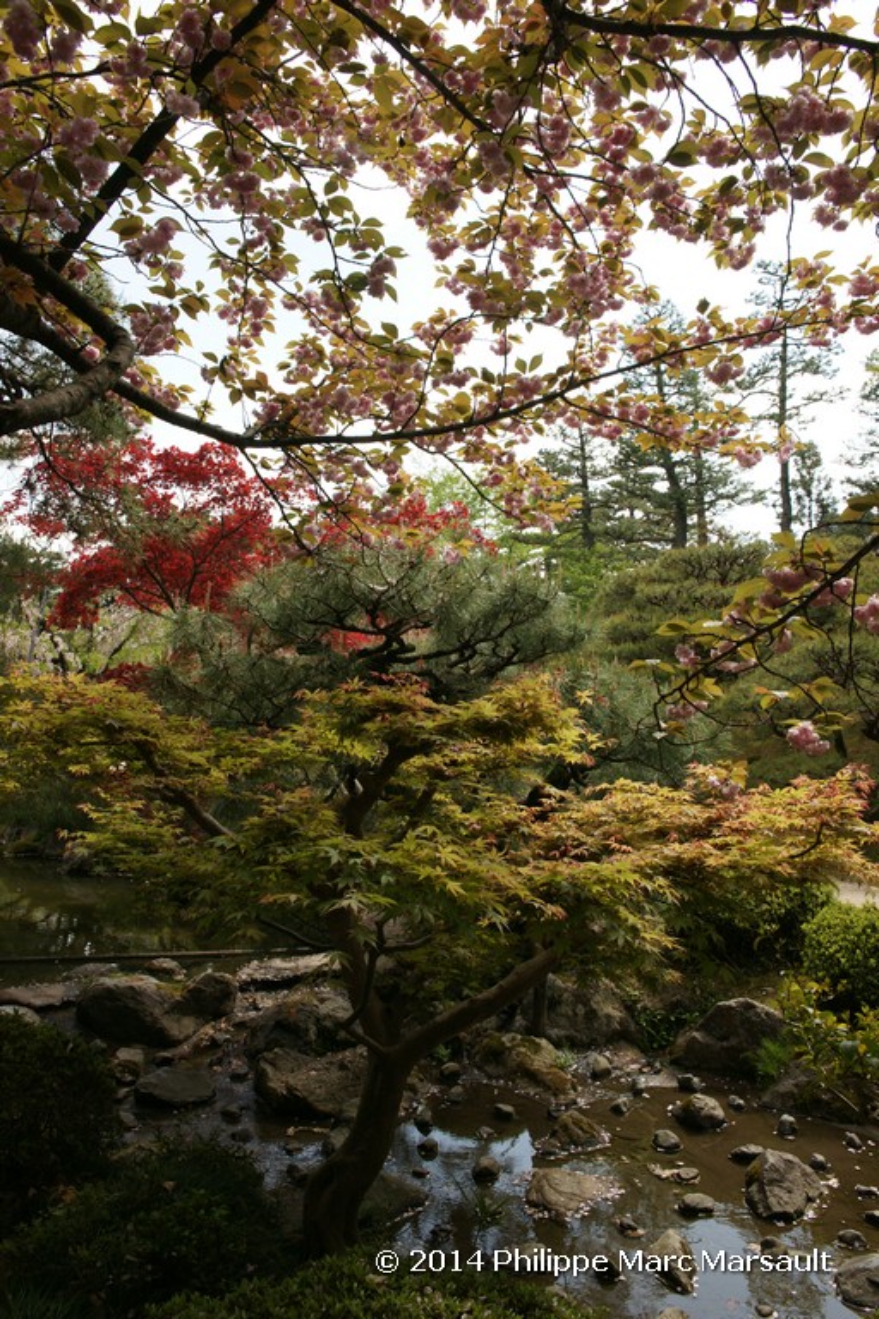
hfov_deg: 46.4
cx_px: 440
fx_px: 1025
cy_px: 660
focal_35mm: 28
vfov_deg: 65.5
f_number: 11
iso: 400
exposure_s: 1/160
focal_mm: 28
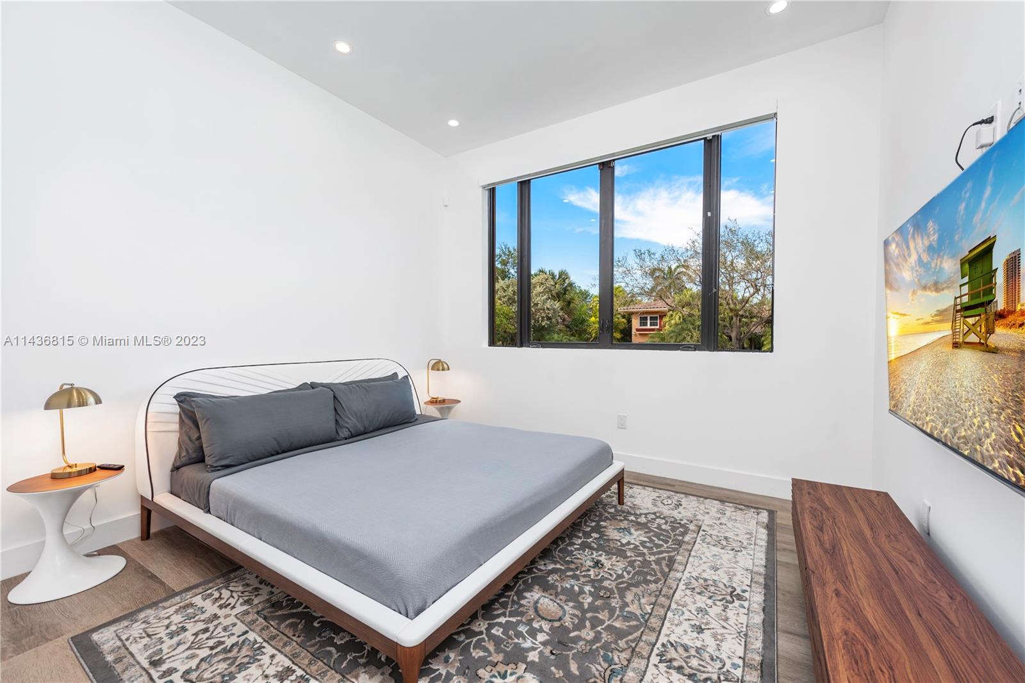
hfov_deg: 104.2
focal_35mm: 14
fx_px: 399
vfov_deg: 81.2
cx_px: 512
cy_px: 342
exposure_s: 1/100
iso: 320
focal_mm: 14
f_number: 8
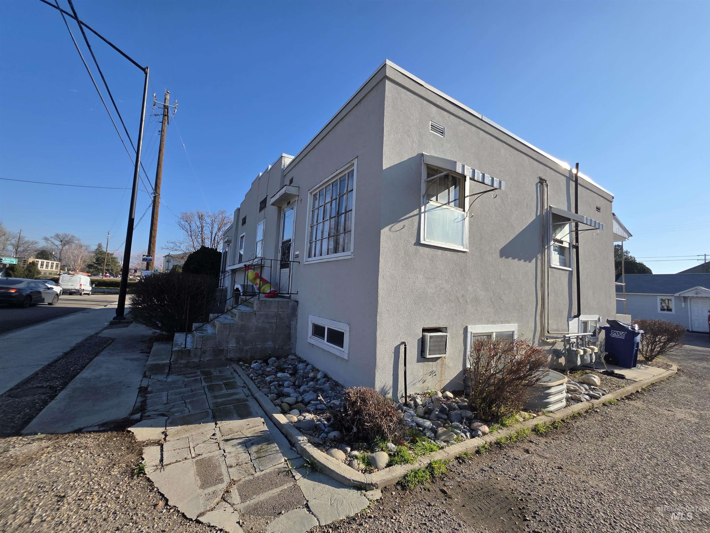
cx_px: 355
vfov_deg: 89.9
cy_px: 266
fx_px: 267
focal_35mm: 13
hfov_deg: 106.2
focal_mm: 2.2
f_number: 1.9
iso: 40
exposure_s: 1/2321
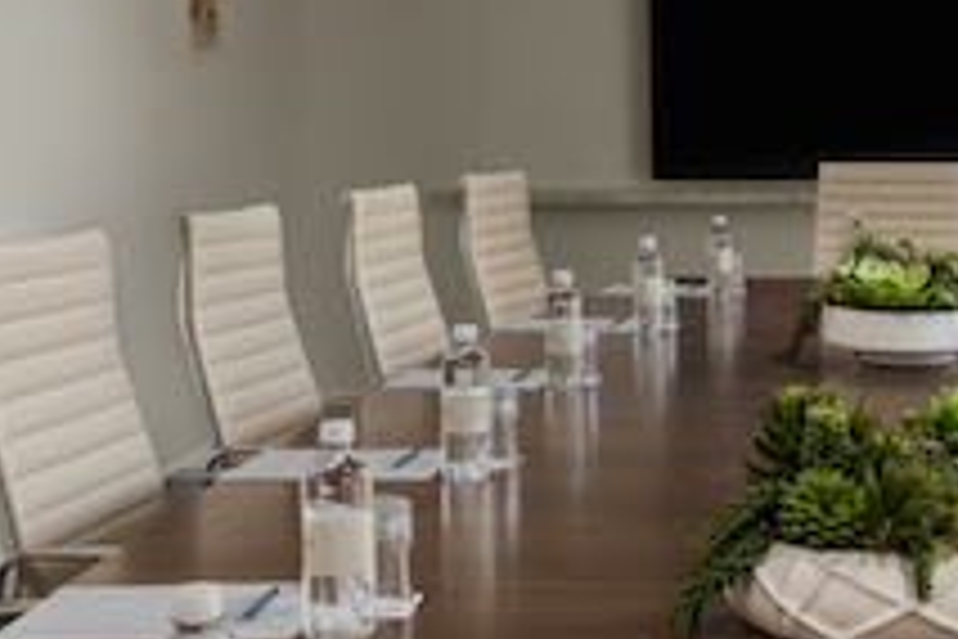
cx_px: 886
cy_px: 153
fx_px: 1969
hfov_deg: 26.3
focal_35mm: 74
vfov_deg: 18.3
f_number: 20
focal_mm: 21
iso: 800
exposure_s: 1/2
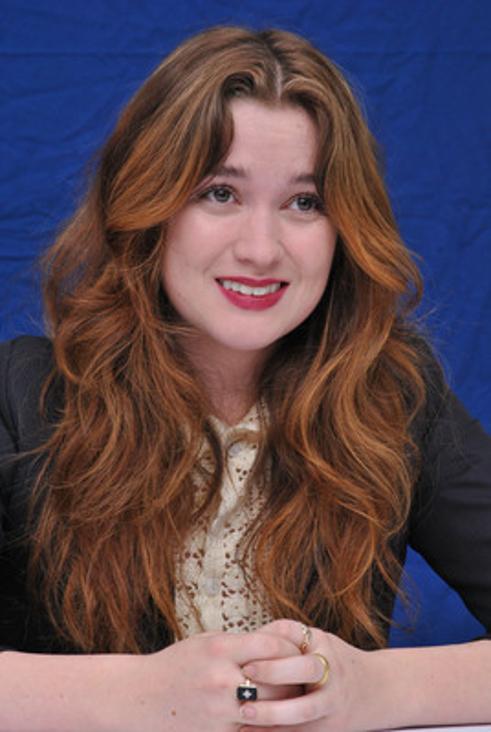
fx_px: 3547
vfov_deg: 11.8
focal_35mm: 174
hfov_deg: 7.9
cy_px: 366
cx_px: 246
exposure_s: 1/160
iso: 400
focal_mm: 116
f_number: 11
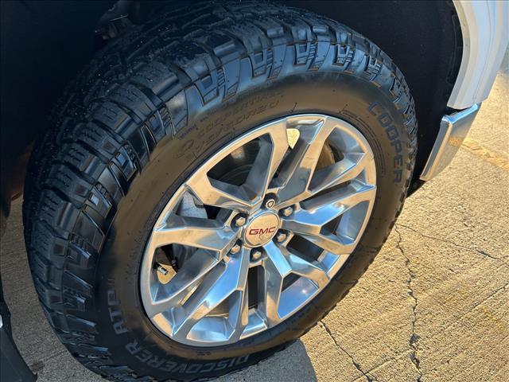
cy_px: 191
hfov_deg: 67.3
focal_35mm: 26
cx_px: 254
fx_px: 382
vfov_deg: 53.1
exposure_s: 1/513
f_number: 1.5
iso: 50
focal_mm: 5.7
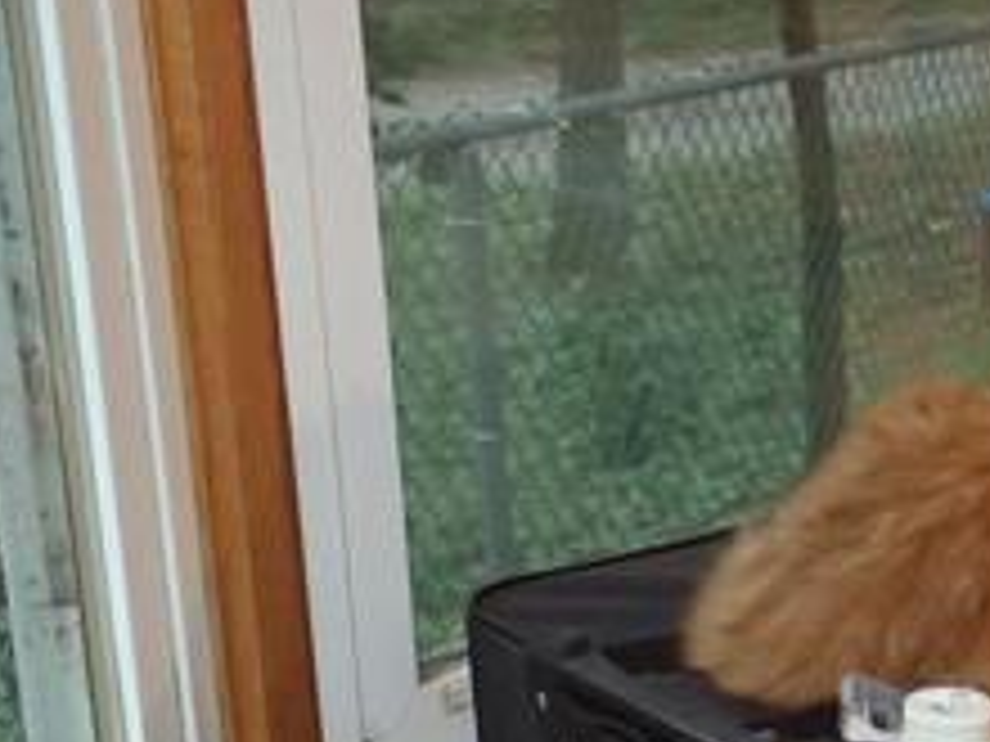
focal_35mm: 94
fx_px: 2688
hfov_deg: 20.2
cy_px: 445
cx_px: 990
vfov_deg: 15.7
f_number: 3.1
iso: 800
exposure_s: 1/50
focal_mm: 8.4
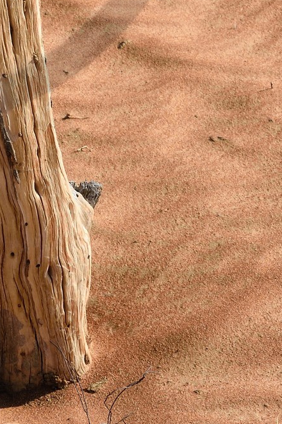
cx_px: -99
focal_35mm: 189
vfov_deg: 10.6
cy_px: -172
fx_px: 2223
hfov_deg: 7.2
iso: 200
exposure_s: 1/250
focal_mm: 52
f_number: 11
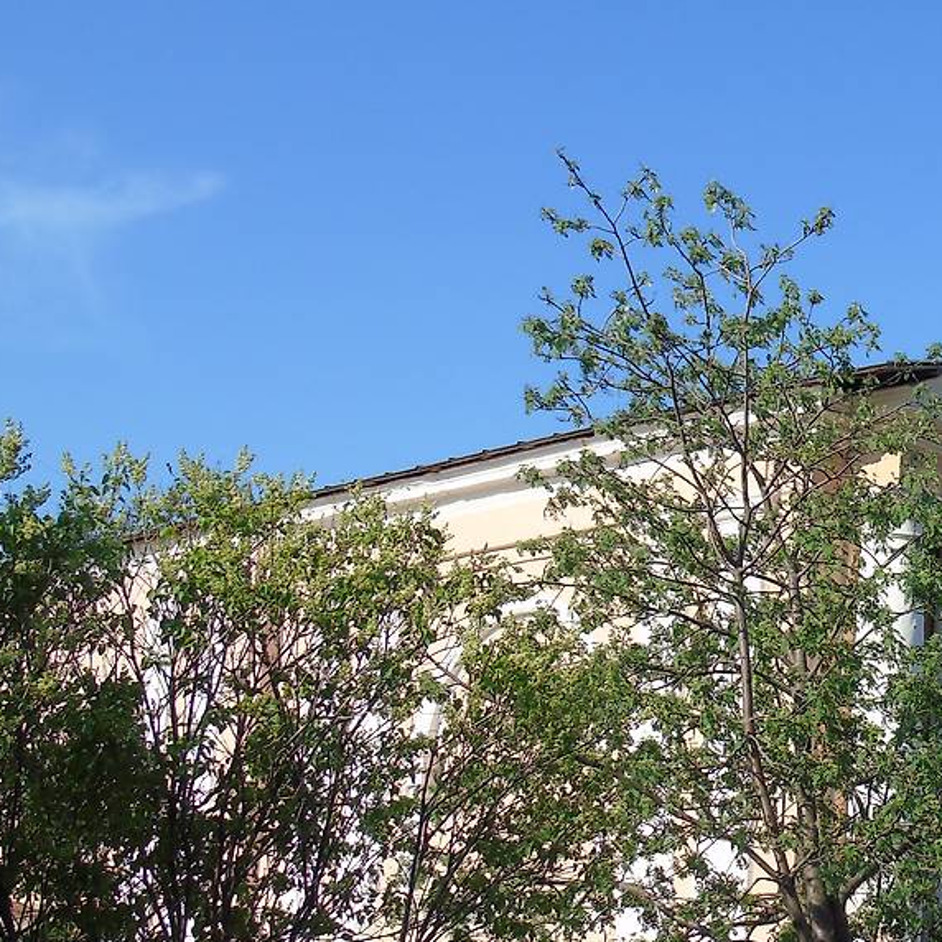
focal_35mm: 63
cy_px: 553
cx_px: 977
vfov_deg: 27.3
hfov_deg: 25.7
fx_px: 1940
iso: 80
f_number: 3.8
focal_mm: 6.1
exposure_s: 1/640
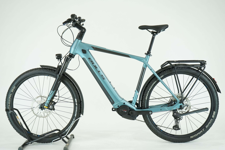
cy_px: 75
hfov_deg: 36.9
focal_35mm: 54
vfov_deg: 25.1
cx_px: 112
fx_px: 337
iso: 1600
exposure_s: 1/200
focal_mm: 54
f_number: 5.6
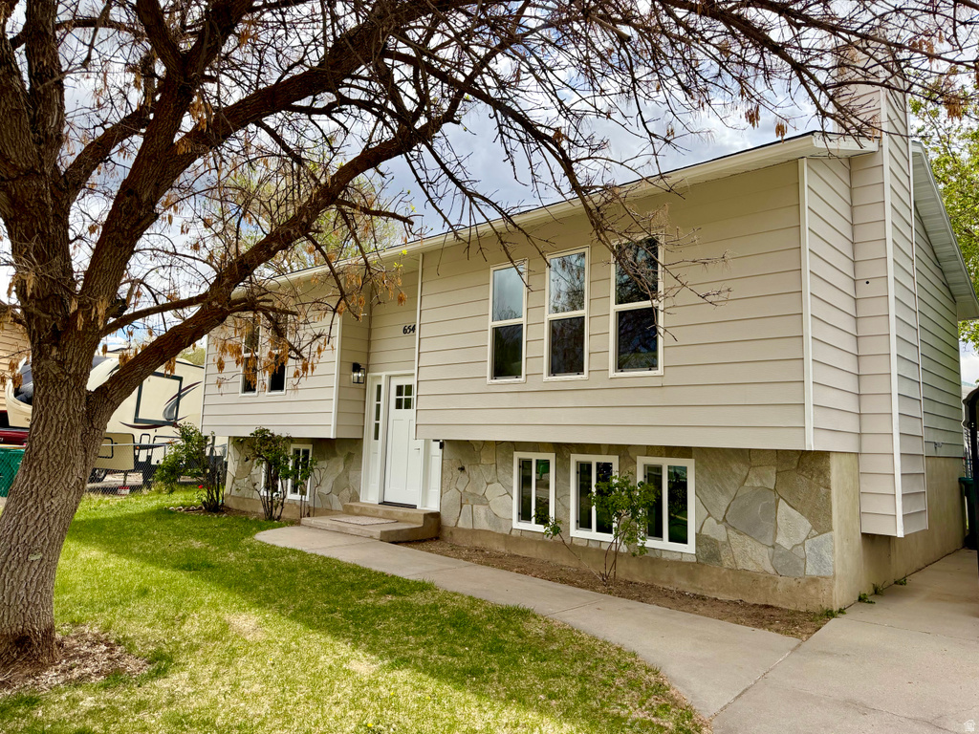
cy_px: 367
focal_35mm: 24
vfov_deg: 56.8
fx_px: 679
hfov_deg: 71.6
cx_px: 490
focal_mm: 6.76
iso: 100
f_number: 1.78
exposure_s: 1/5319
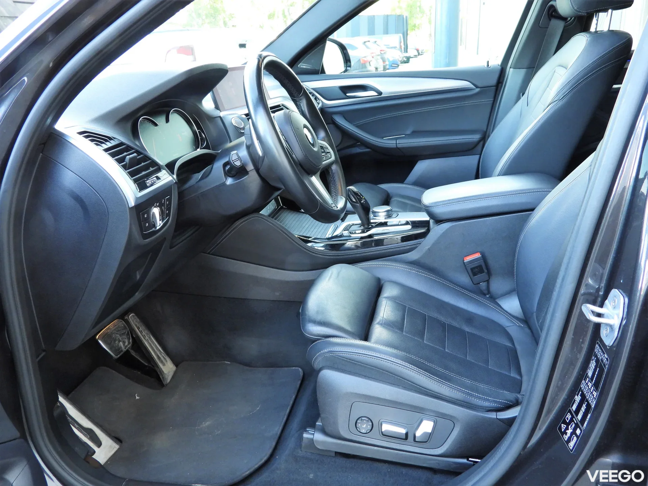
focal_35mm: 30
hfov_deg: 60.0
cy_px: 243
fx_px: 562
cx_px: 324
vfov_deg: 46.8
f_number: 3.2
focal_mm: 5.4
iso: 320
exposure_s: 1/30
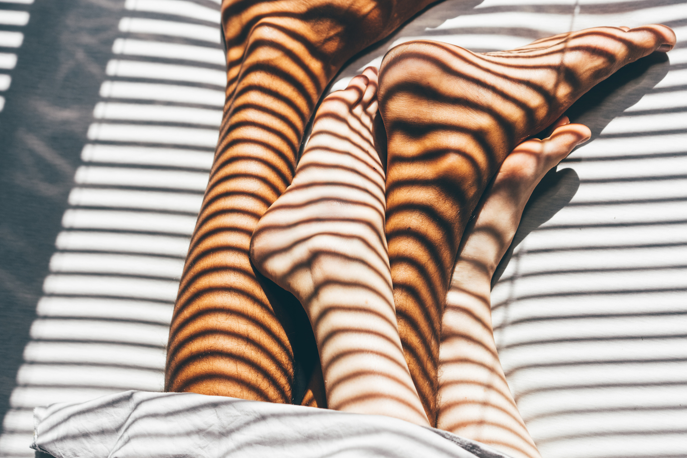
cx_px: 398
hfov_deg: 26.3
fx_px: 1469
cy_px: 216
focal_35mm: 77
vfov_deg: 17.7
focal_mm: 55
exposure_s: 1/3200
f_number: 3.5
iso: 160
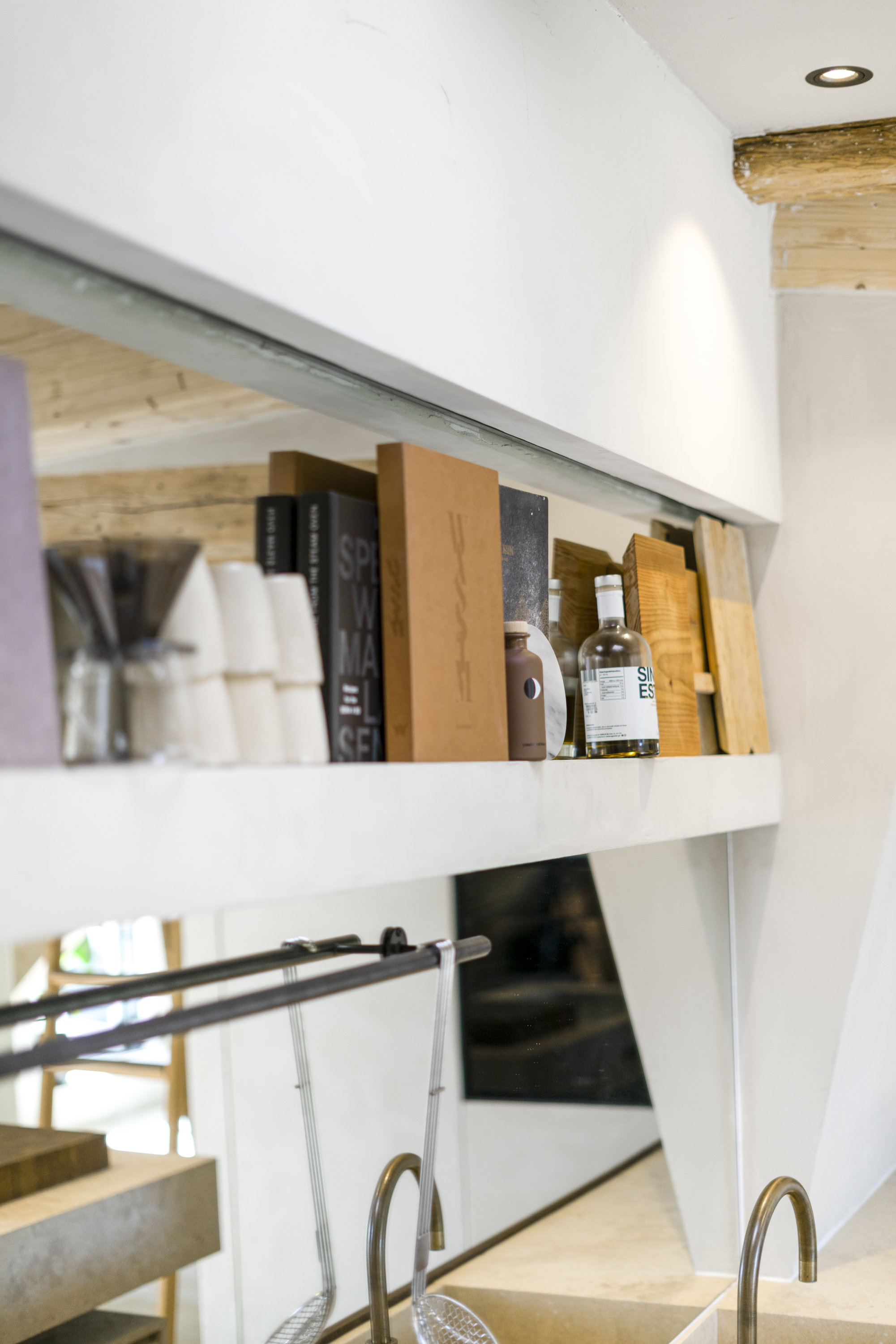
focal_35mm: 50
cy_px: 672
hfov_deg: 27.0
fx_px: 1866
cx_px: 448
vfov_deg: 39.6
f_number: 1.8
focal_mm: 50
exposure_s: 1/500
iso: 250
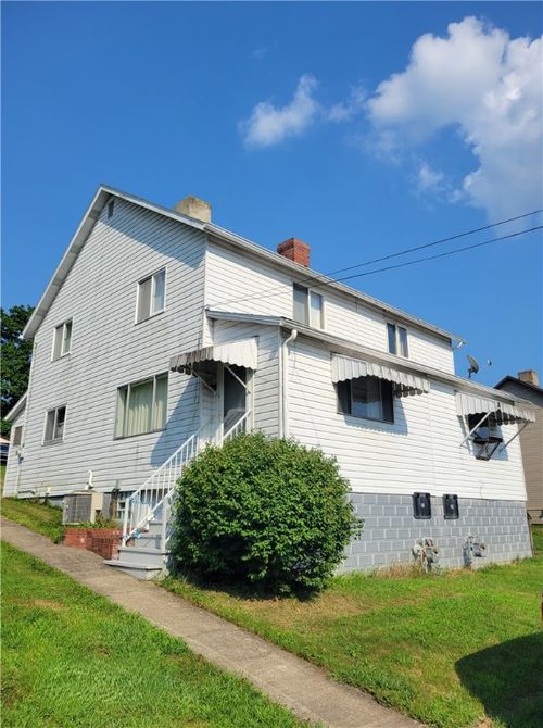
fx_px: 546
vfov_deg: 67.4
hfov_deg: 52.9
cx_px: 272
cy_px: 364
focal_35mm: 26
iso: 40
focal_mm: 5.4
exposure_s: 1/3363
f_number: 1.8
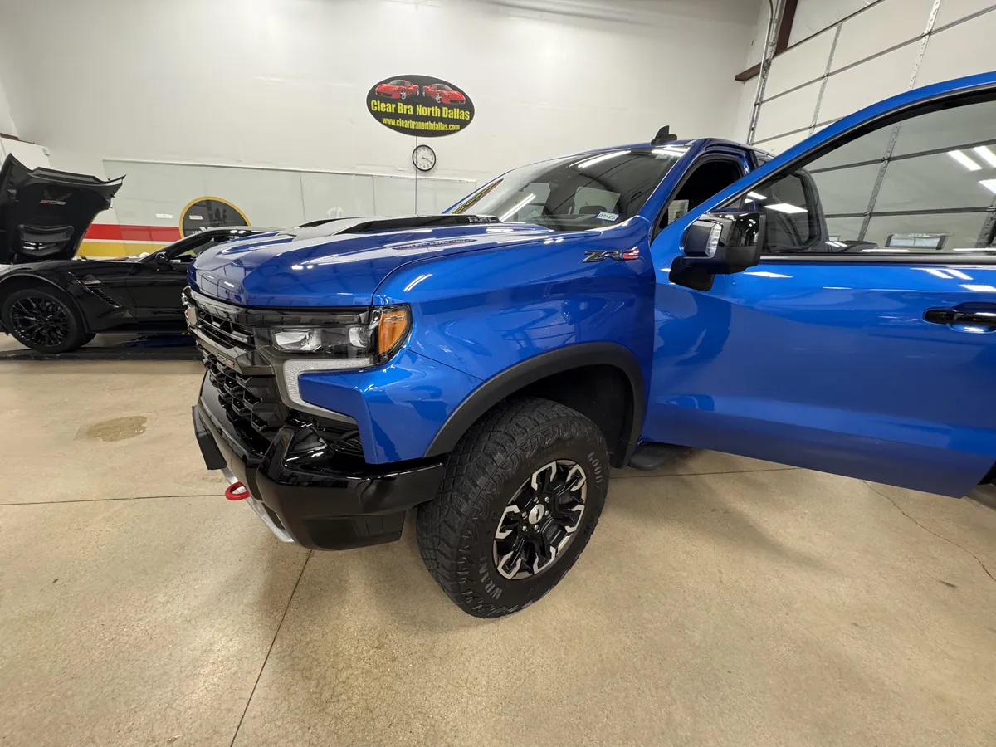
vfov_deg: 85.7
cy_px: 374
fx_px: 403
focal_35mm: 14
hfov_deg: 102.1
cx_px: 498
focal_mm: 2.22
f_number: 2.2
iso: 320
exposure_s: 1/60
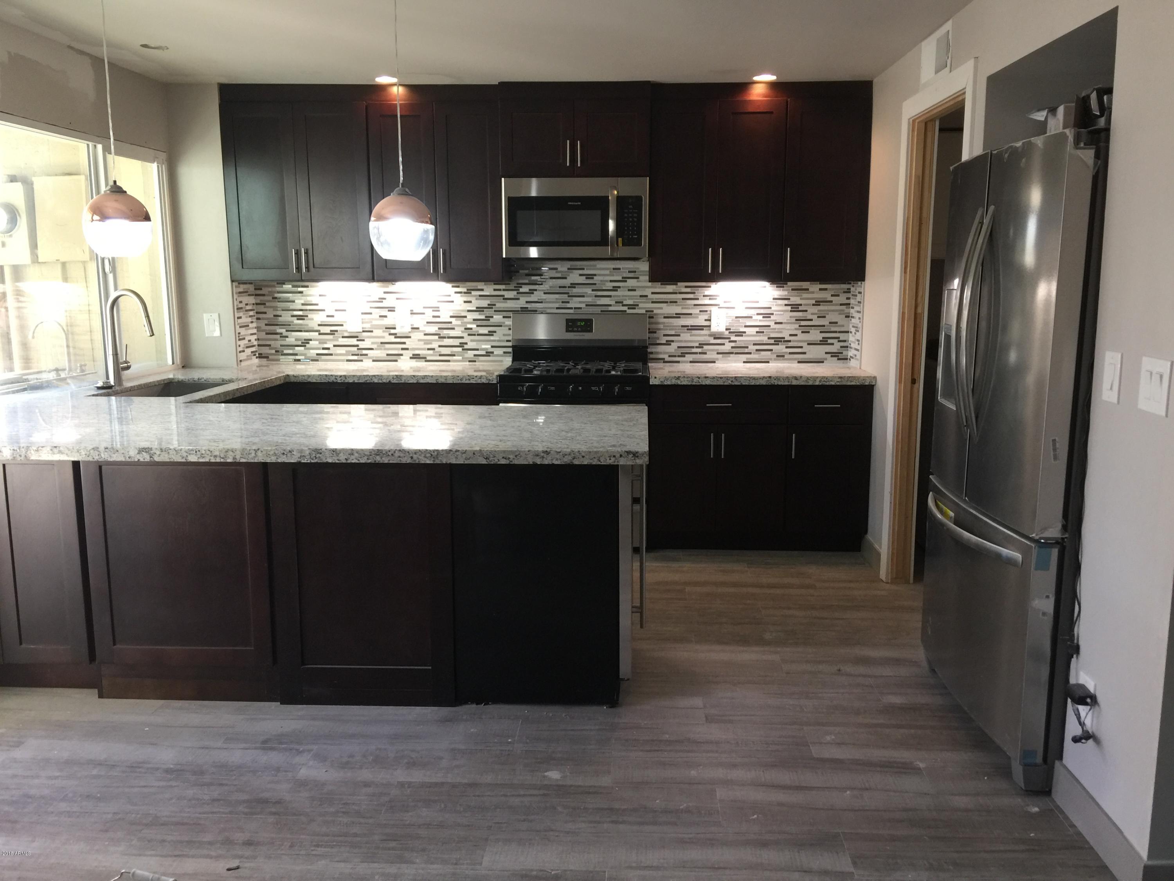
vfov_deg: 48.2
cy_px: 440
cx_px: 587
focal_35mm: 29
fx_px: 984
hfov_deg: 61.7
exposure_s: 1/30
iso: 50
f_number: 2.2
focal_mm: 4.15
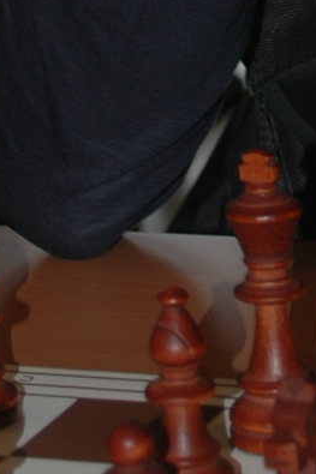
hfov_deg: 5.9
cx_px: 375
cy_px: -361
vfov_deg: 8.6
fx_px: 3044
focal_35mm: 231
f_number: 5
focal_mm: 38
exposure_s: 1/60
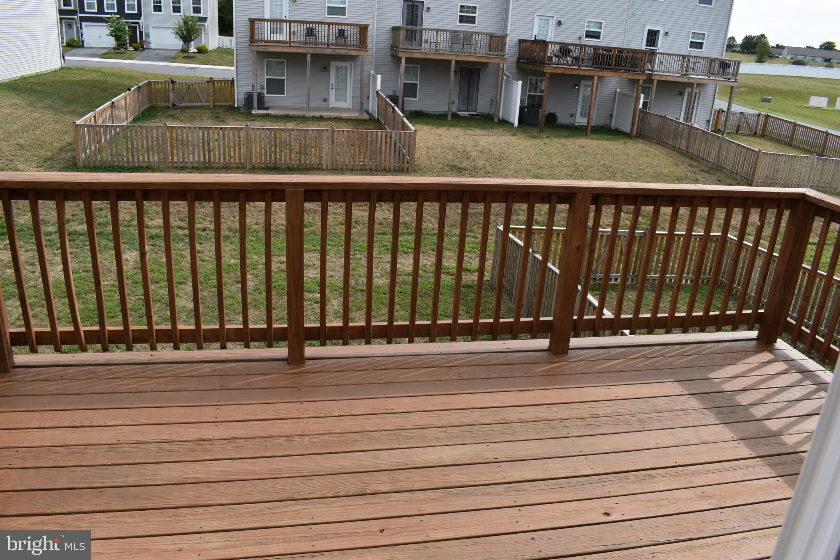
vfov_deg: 47.9
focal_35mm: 27
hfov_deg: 67.4
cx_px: 420
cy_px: 280
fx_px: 630
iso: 200
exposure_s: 1/320
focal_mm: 18
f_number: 9
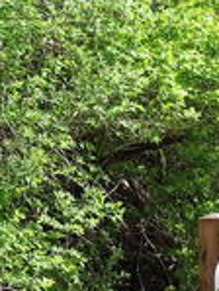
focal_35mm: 499
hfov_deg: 3.0
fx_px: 4203
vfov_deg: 4.0
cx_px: 188
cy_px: 268
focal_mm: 35
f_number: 3.5
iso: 100
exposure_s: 1/500
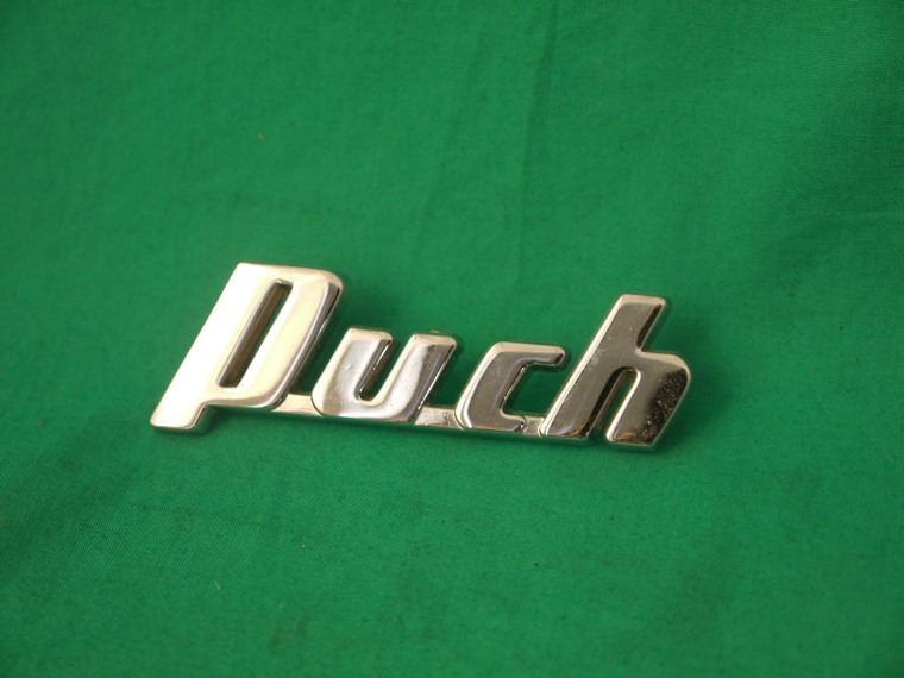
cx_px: 452
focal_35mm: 68
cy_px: 339
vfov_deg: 21.6
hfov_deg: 28.6
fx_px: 1776
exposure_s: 1/50
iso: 400
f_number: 5.2
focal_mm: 34
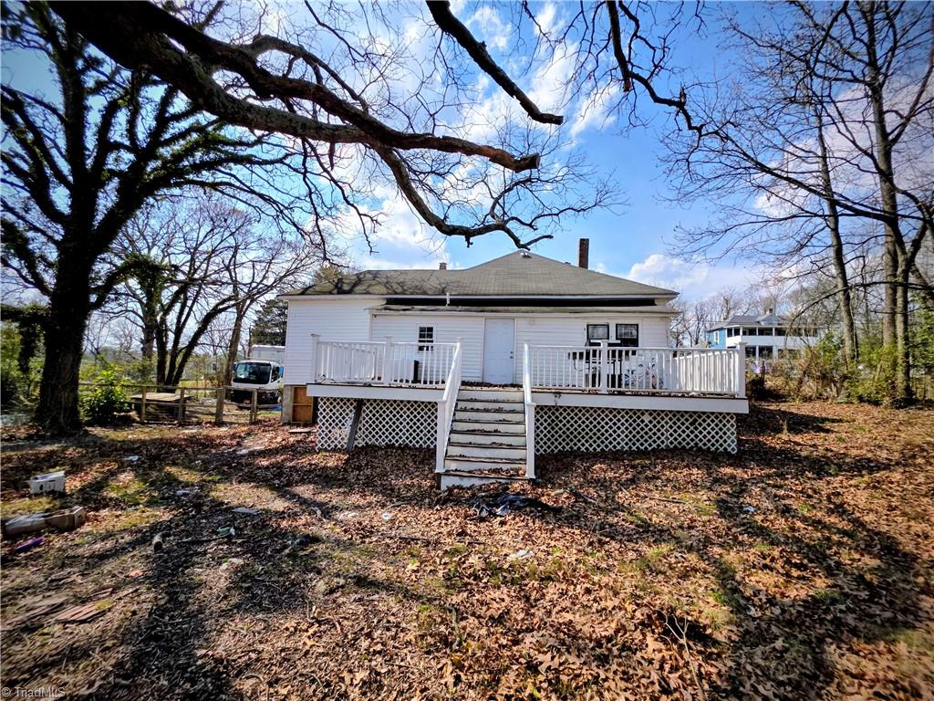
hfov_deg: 106.2
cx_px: 467
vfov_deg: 89.9
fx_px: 351
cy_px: 350
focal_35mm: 13
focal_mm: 2.2
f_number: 1.9
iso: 40
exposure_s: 1/2490
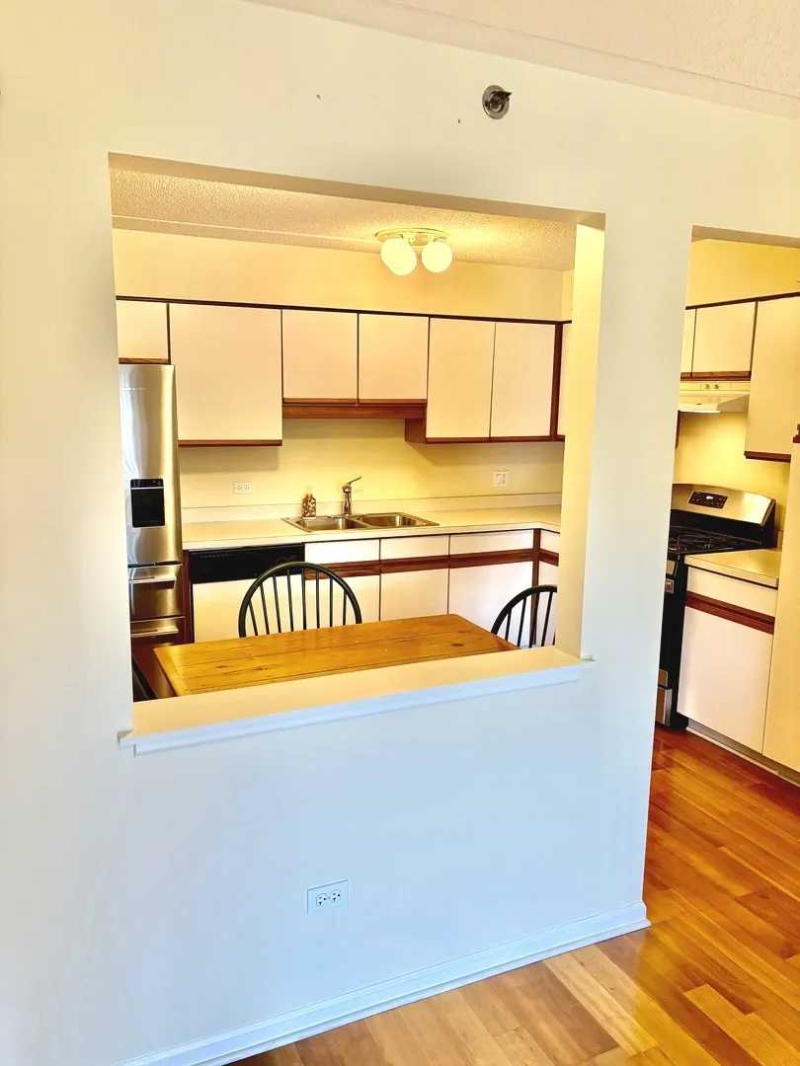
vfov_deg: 67.3
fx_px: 801
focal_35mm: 26
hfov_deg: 53.1
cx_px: 400
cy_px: 533
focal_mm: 5.96
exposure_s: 1/120
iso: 160
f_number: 1.6
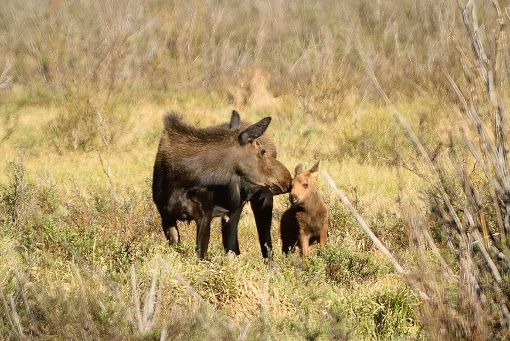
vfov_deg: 1.1
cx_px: 255
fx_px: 17019
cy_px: 170
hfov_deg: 1.7
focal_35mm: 1200
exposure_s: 1/60
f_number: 11
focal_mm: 800
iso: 100
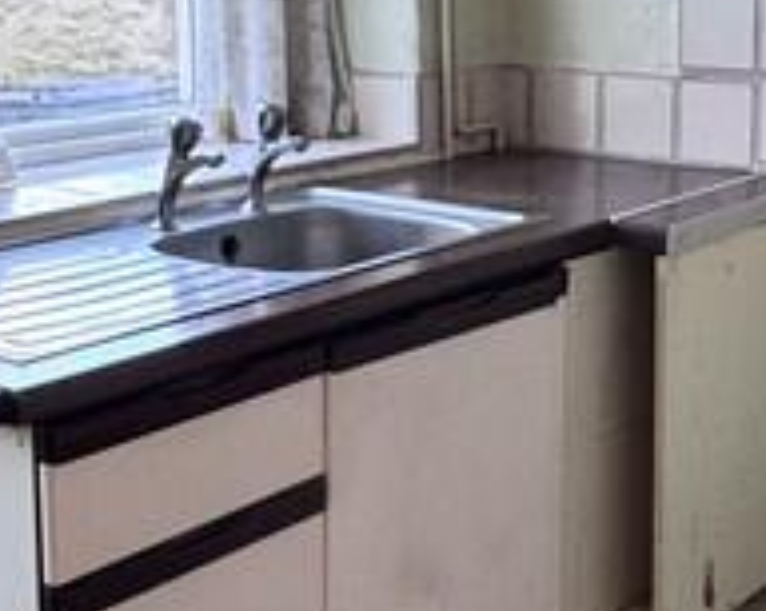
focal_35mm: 73
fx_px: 1652
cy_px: 192
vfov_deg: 20.8
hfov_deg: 25.9
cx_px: 523
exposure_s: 1/99
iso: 200
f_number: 2.2
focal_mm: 2.22
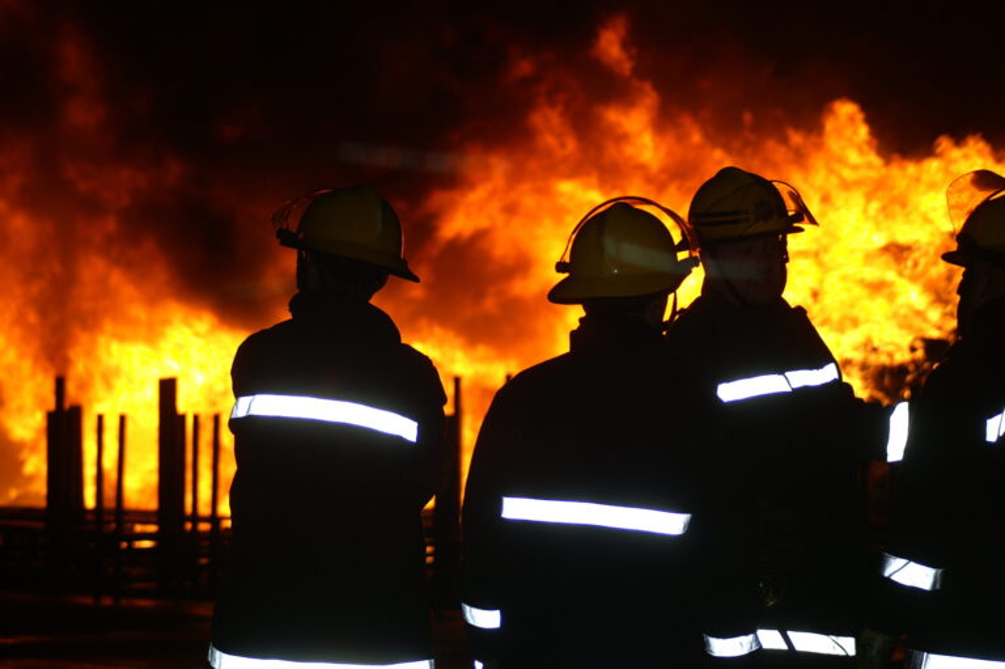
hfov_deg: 13.7
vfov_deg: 9.1
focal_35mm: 150
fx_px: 4185
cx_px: 502
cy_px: 334
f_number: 5.6
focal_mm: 100
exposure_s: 1/160
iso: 100
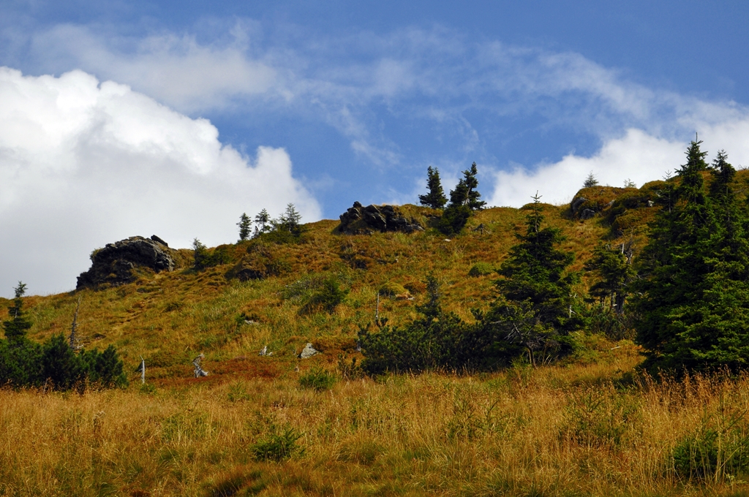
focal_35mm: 72
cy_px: 248
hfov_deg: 28.1
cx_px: 374
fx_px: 1496
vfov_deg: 18.9
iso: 200
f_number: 8
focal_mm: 48
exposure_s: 1/250
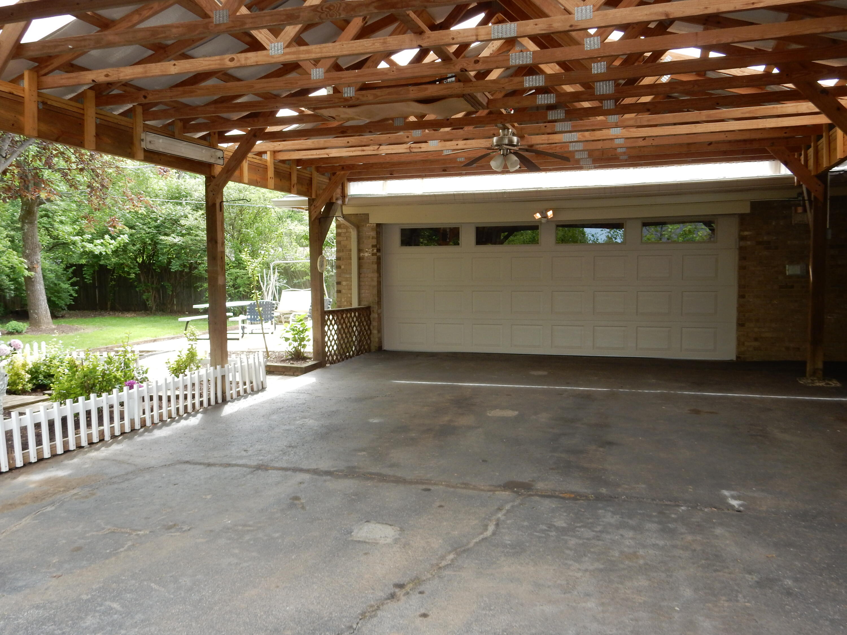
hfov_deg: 60.0
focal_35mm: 30
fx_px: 734
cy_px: 318
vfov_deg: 46.8
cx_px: 424
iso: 125
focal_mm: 5.4
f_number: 4
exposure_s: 1/100
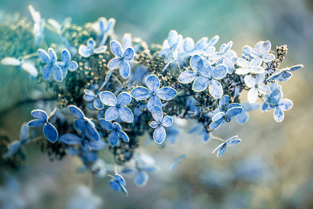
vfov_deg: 13.0
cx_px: 156
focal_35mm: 105
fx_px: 913
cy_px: 104
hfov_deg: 19.5
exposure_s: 1/400
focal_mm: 105
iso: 320
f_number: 3
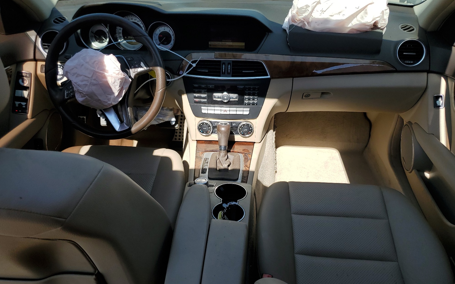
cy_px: 161
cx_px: 231
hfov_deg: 66.5
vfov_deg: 44.4
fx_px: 347
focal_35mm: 28
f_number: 1.5
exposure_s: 1/1667
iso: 50
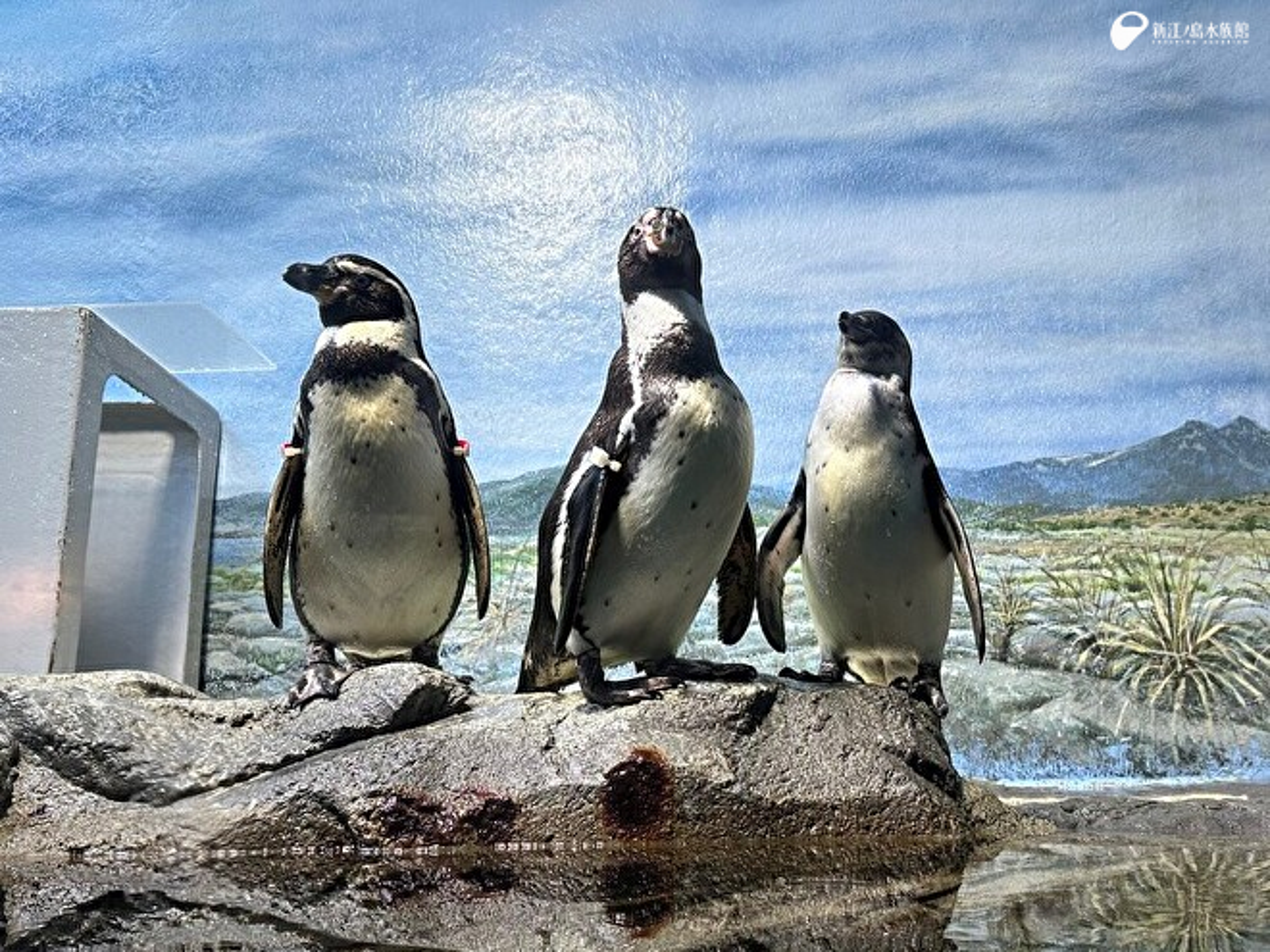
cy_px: 476
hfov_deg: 71.6
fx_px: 881
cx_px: 635
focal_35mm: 24
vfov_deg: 56.8
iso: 160
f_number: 1.78
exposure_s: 1/100
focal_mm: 6.86
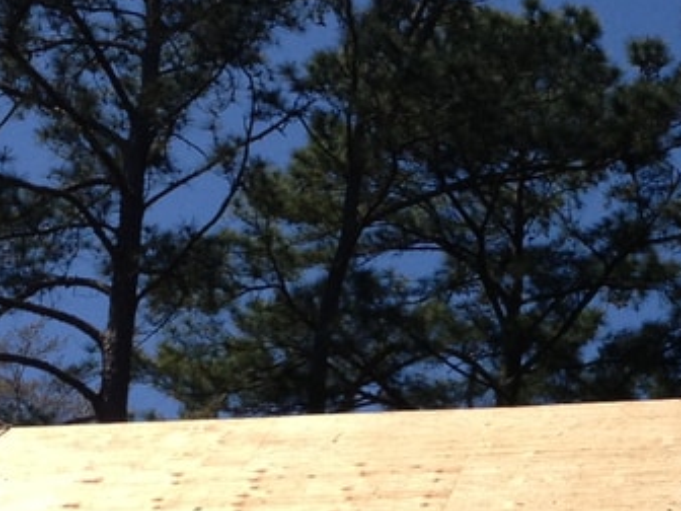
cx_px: 587
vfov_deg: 10.6
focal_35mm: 139
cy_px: 507
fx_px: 2735
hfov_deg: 14.1
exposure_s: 1/1815
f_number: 2.4
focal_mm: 4.28
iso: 50
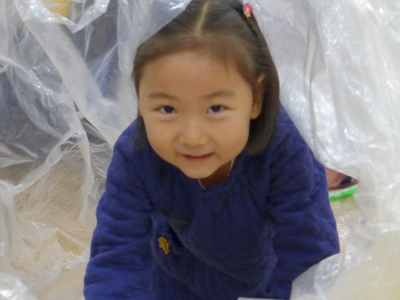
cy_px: 150
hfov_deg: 21.8
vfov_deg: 16.4
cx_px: 200
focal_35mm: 90
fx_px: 1040
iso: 1600
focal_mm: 17.7
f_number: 2.3
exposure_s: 1/400
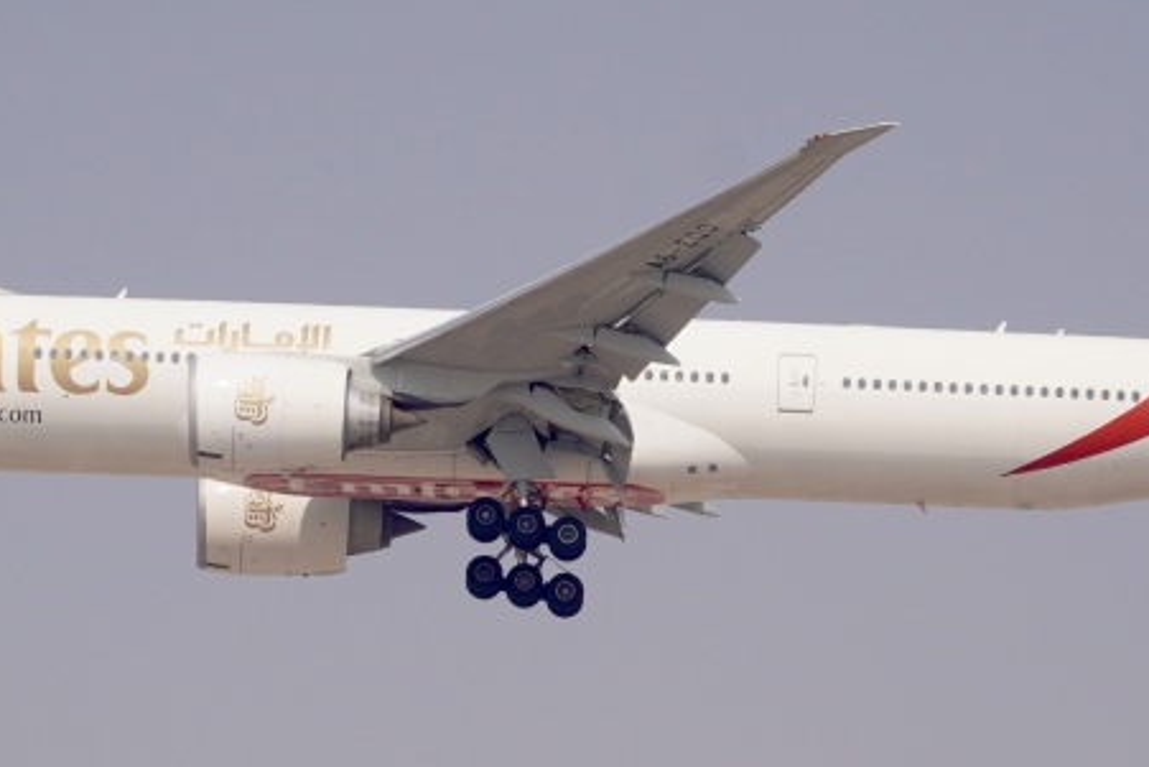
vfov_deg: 3.1
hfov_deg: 4.6
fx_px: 14177
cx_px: 517
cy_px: 503
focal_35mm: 444
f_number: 9
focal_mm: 139
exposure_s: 1/1000
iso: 320
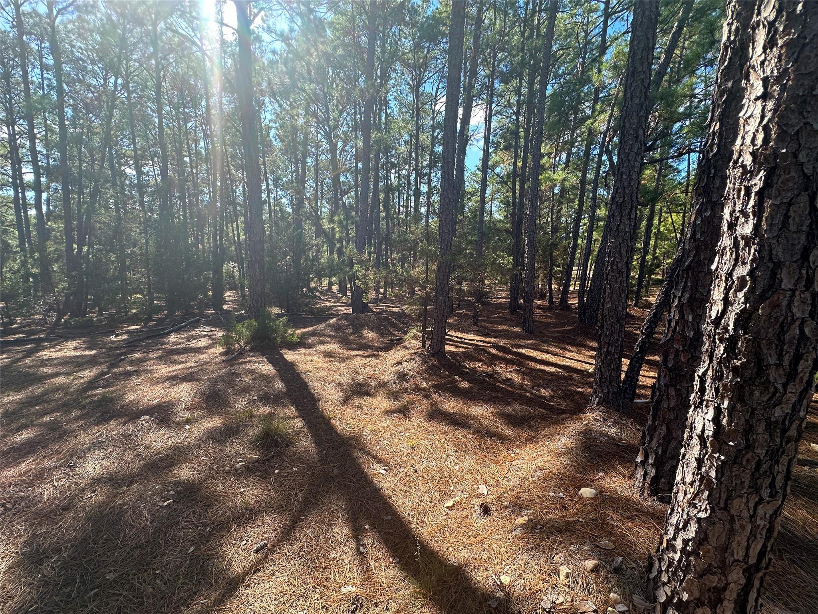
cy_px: 307
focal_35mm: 14
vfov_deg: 85.7
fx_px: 331
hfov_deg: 102.1
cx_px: 409
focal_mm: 2.22
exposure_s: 1/280
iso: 40
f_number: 2.2
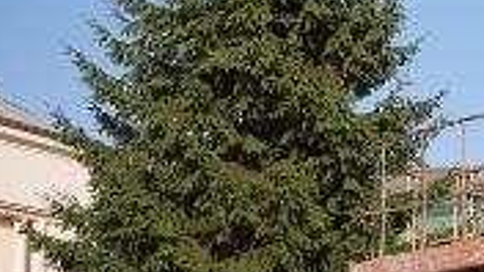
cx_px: 459
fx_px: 1104
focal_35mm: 86
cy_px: 232
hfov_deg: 23.9
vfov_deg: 14.0
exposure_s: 1/8000
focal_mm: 20
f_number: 2.2
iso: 400
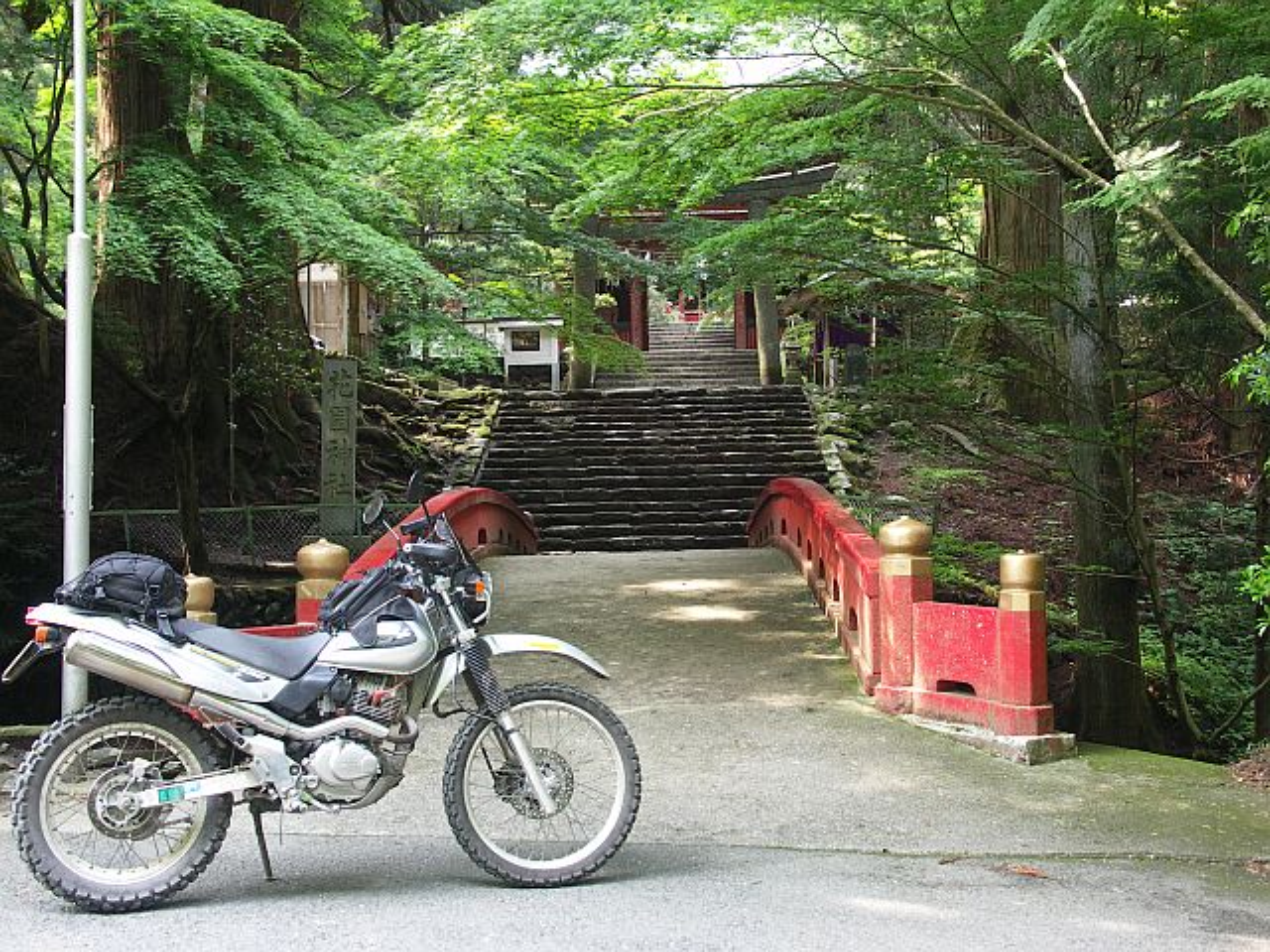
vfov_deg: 34.3
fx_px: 1541
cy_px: 476
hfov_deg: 44.8
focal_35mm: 42
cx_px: 635
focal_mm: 10.9
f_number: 5.6
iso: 100
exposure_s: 1/13
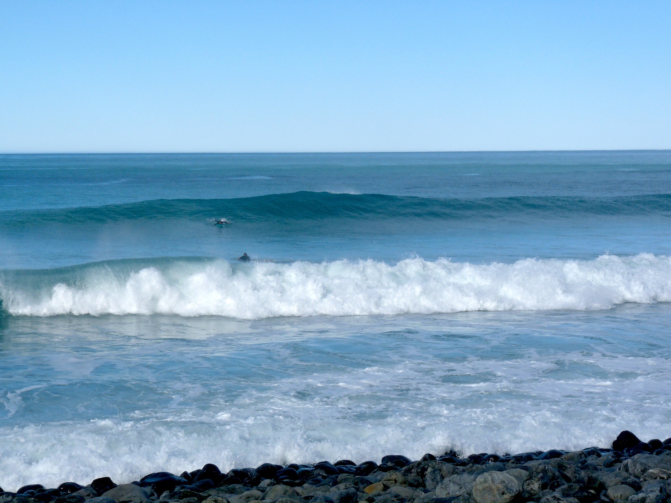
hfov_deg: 20.9
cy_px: 252
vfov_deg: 15.7
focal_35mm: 94
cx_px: 336
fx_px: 1822
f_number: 8
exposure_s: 1/400
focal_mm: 16.7
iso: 100
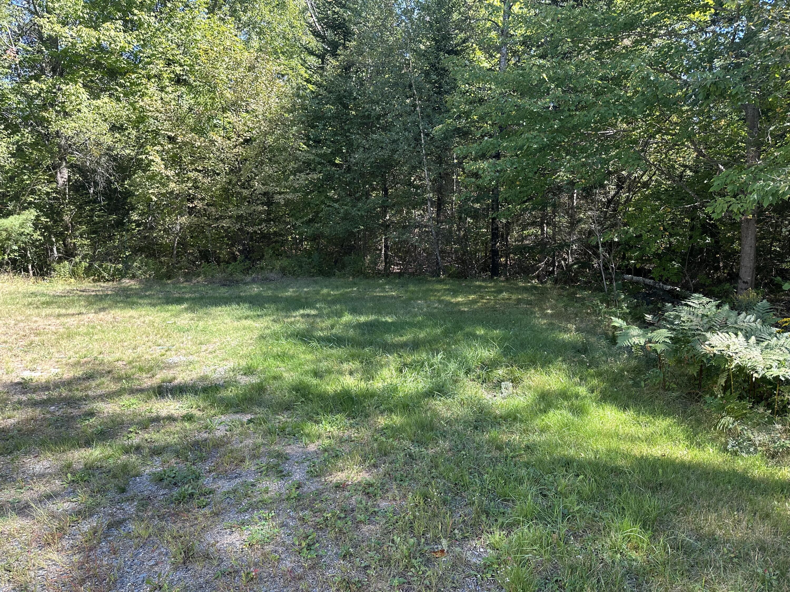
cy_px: 296
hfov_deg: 71.6
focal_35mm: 24
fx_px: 548
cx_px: 395
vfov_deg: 56.8
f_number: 1.78
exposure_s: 1/431
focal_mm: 6.86
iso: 80
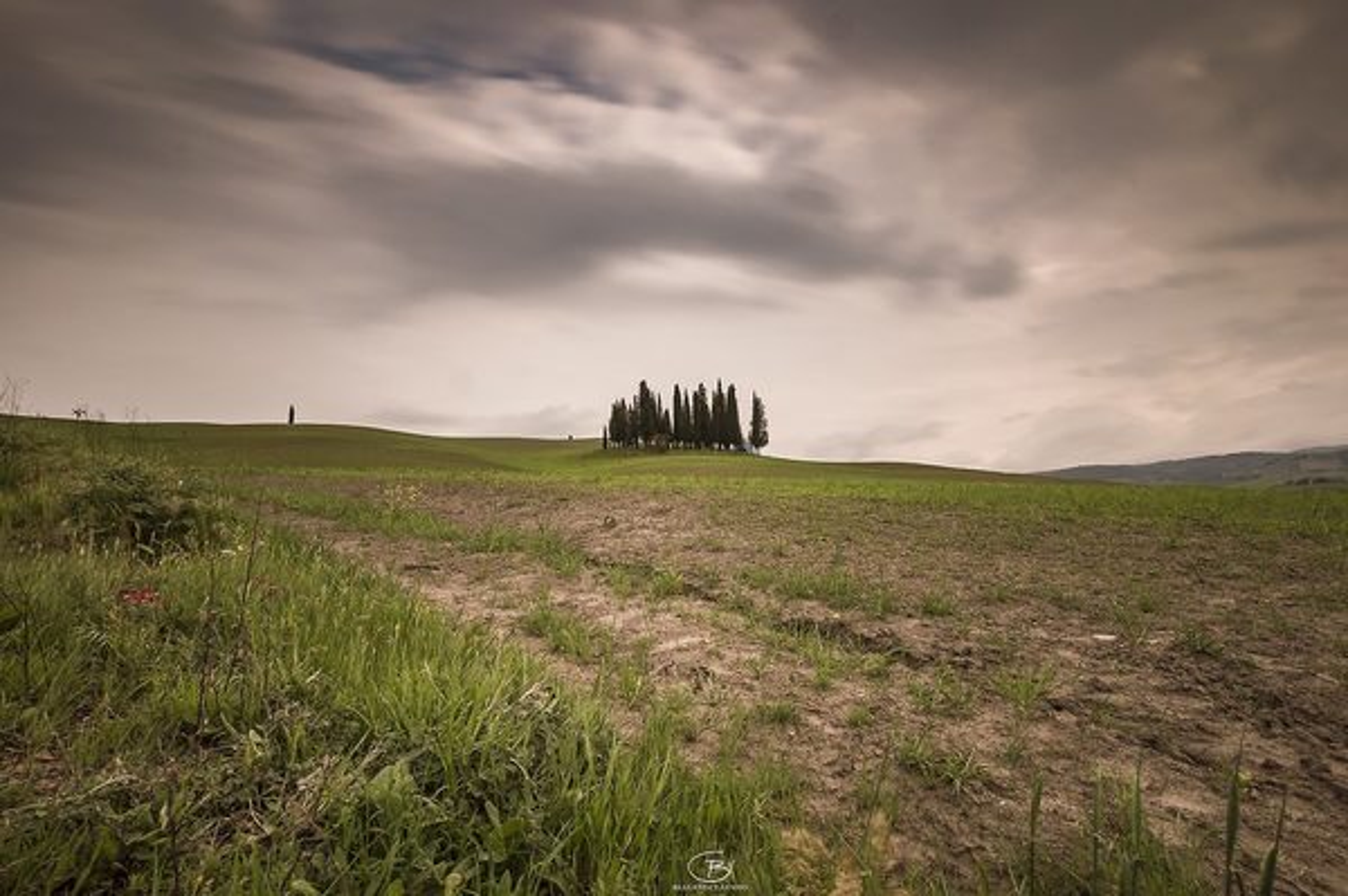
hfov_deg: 100.4
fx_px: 561
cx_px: 674
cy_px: 448
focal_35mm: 15
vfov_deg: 77.2
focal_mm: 10
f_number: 13
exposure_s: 30
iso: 100
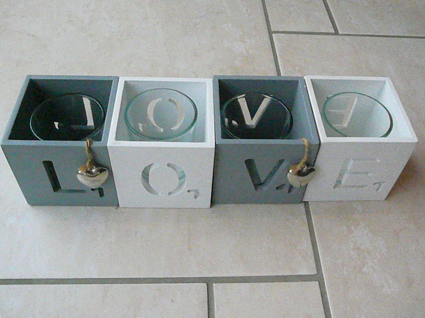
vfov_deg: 40.7
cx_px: 212
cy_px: 159
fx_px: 430
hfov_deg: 52.6
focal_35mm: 35
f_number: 9
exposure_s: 1/160
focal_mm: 5.7
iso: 3200
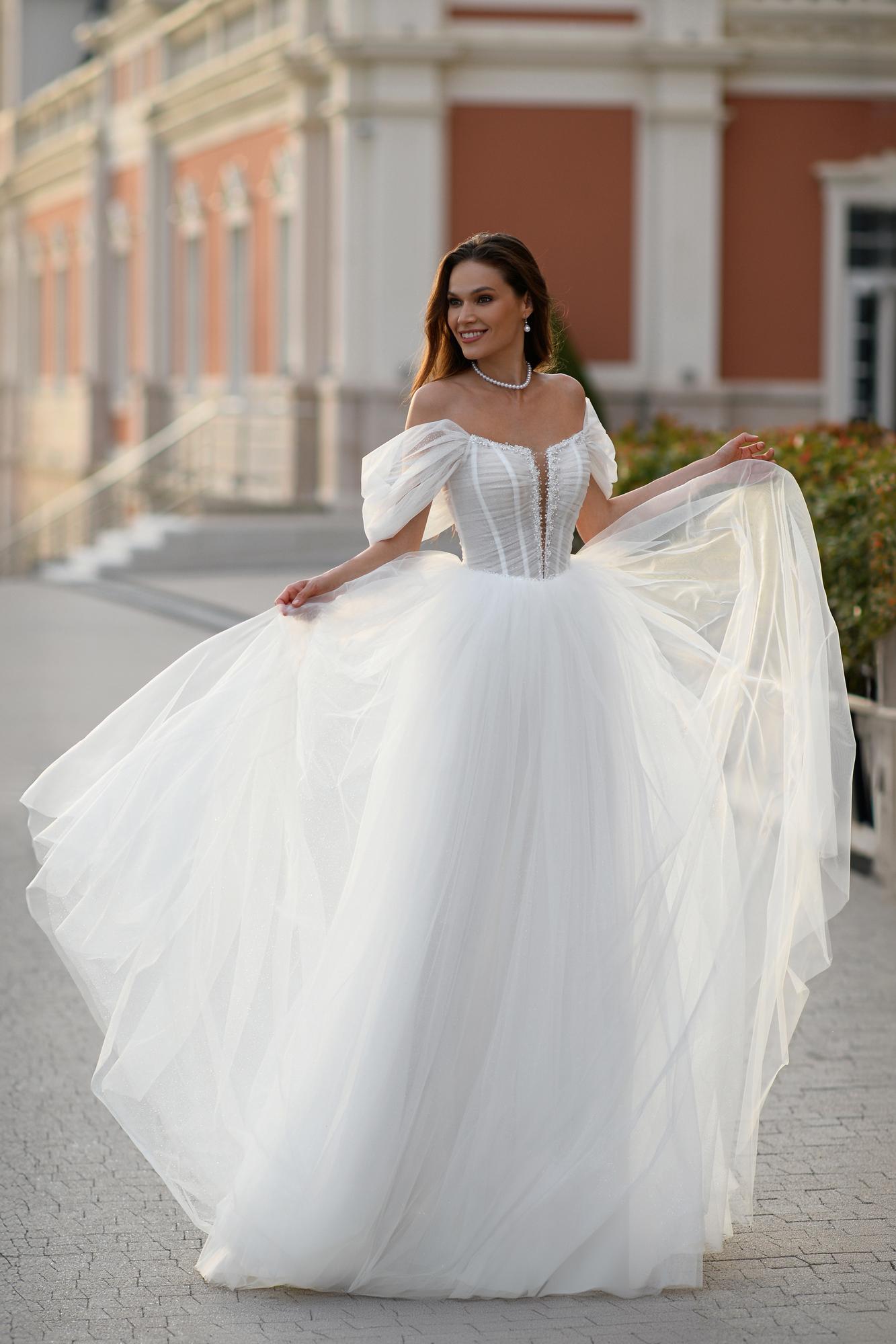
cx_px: 448
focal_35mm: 135
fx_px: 5040
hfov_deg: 10.2
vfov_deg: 15.2
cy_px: 672
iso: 160
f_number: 3.2
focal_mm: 135
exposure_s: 1/1000
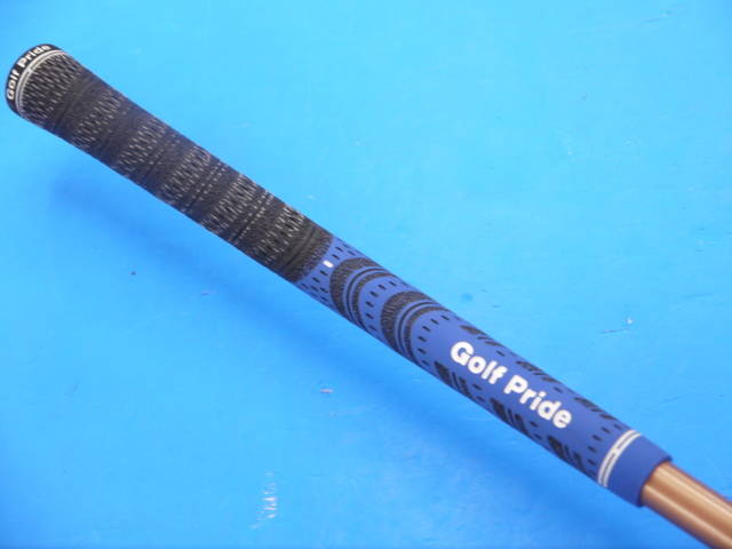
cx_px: 366
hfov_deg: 23.3
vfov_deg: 17.6
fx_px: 1776
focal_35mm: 84
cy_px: 274
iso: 640
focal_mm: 42
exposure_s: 1/80
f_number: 5.6
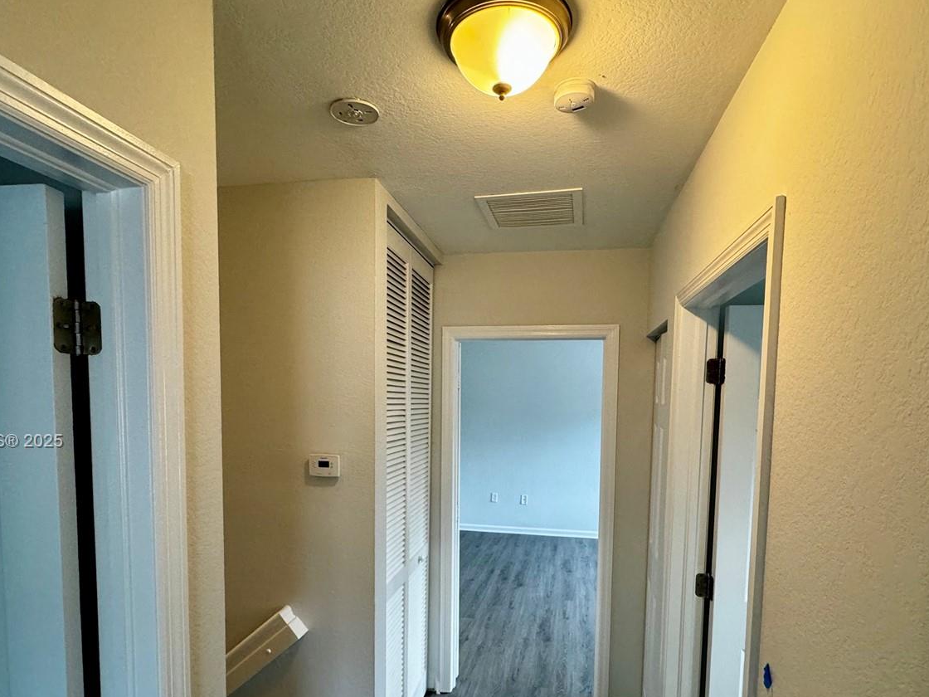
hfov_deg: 81.7
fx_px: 537
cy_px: 442
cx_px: 461
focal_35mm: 20
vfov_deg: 64.9
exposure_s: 1/120
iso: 320
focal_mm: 2.22
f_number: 2.2
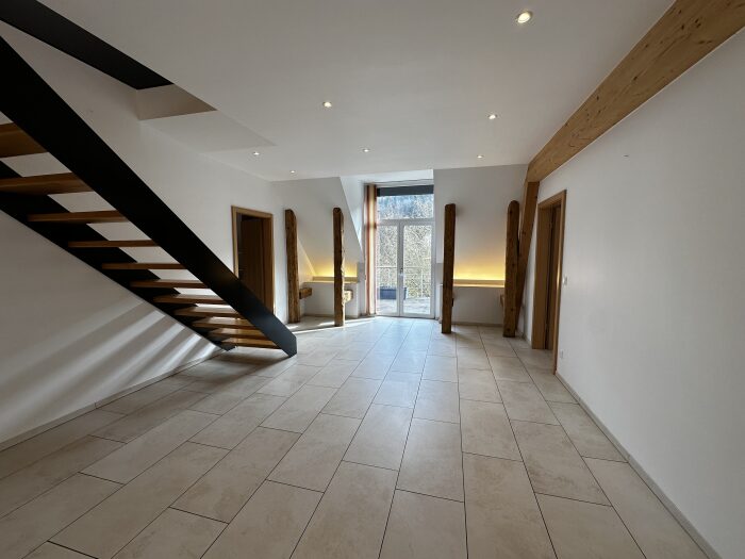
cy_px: 280
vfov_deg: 85.7
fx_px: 301
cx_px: 372
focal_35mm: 14
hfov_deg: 102.1
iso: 40
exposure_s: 1/101
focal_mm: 2.22
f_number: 2.2
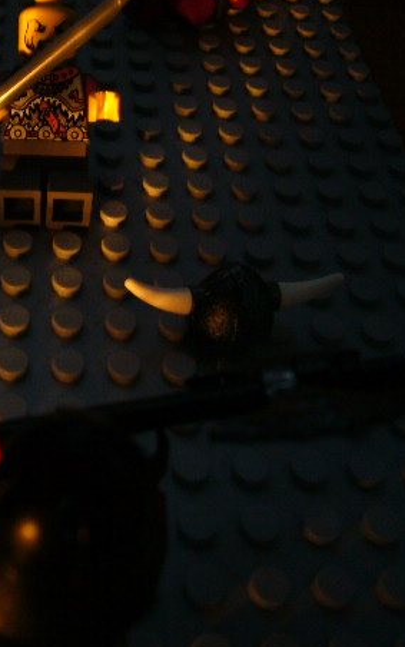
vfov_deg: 47.2
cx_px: 44
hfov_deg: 29.4
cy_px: 312
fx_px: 741
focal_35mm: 42
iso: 200
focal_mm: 4.6
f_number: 2.8
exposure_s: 1/8
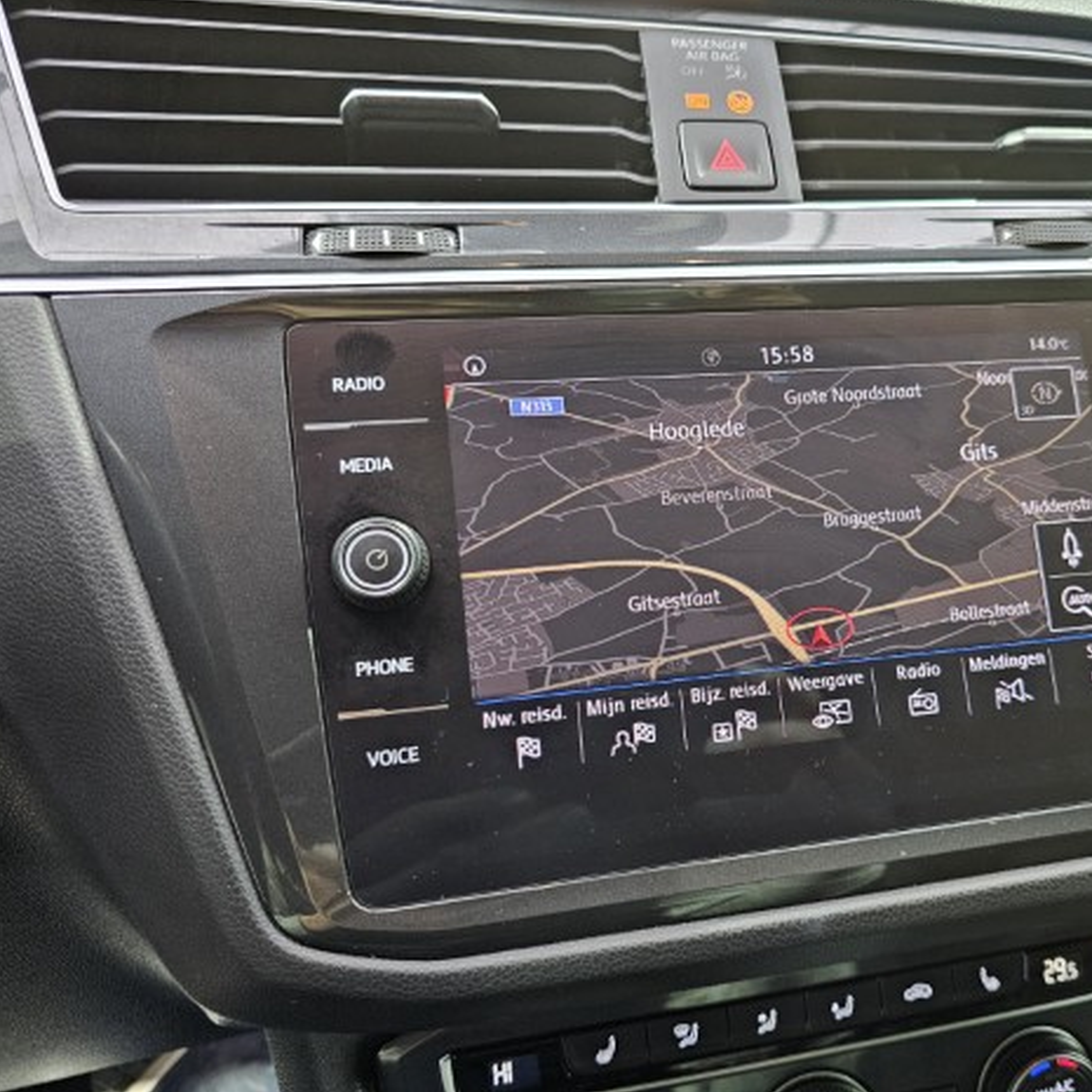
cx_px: 744
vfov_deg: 57.3
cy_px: 531
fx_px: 999
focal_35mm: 28
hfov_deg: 55.9
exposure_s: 1/33
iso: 500
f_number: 1.7
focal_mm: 6.3
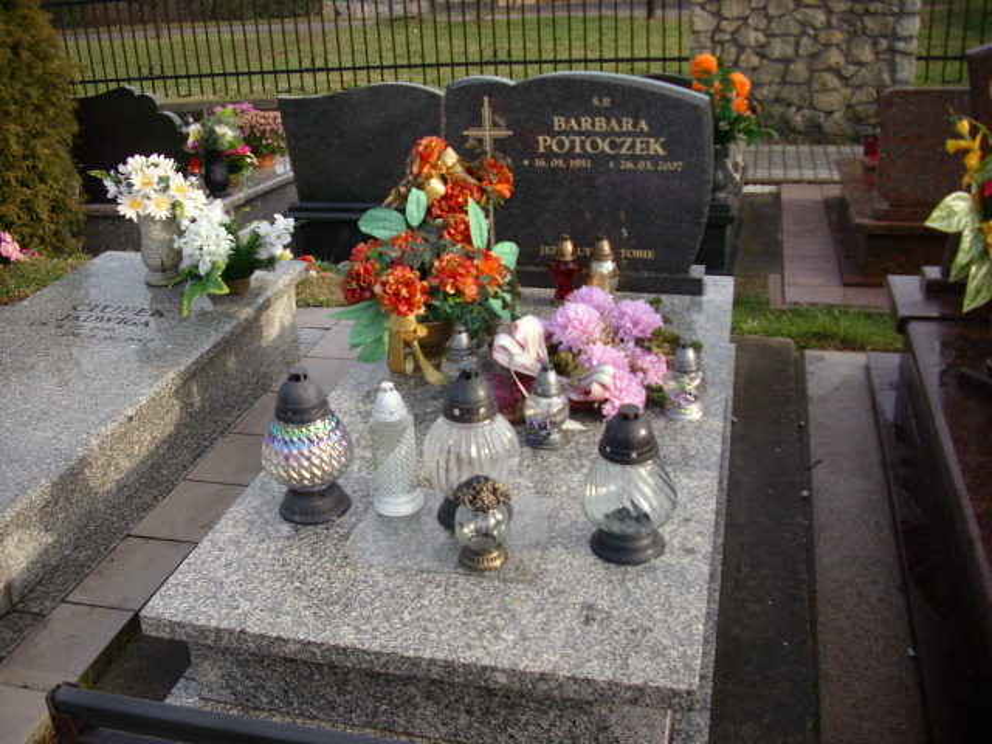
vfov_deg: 38.7
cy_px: 372
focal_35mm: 37
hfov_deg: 50.1
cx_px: 496
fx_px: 1060
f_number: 2.8
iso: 50
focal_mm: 6.2
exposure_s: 1/419
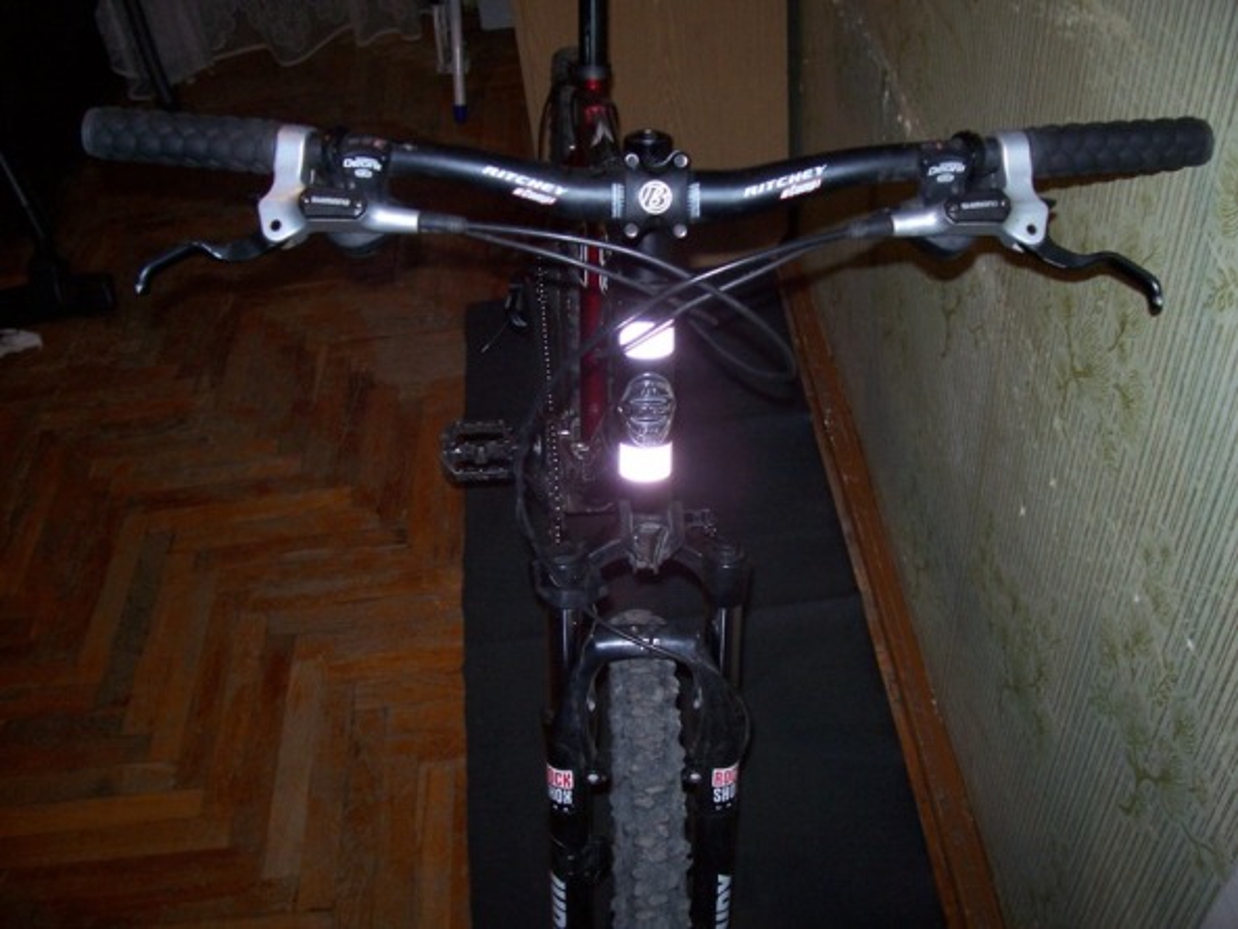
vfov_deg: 41.8
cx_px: 619
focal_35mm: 34
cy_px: 464
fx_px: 1216
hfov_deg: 53.9
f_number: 2.7
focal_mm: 5.6
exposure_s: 1/60
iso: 125
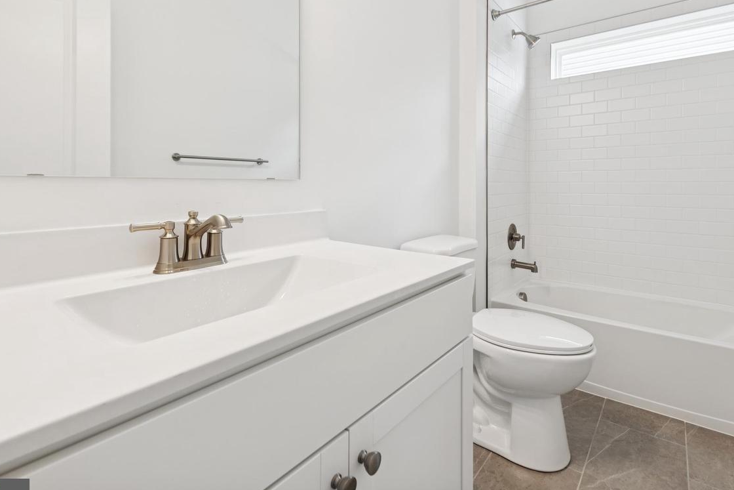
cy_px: 197
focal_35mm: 18
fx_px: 367
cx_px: 399
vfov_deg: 66.8
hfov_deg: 89.8
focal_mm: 14
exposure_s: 1/8
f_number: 8
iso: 100
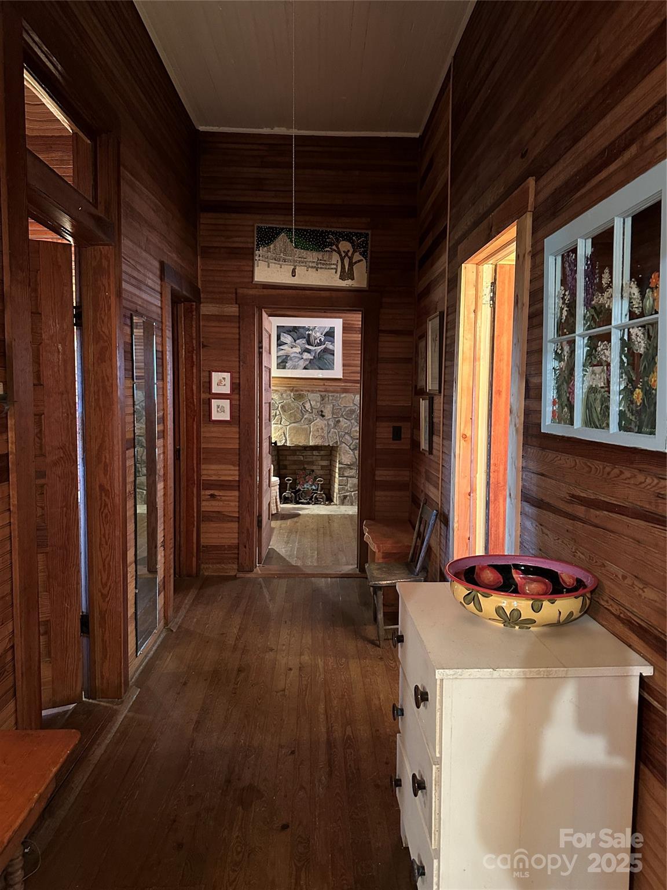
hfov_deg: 56.8
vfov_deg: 71.6
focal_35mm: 24
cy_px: 445
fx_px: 617
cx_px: 334
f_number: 1.78
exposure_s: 1/30
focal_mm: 6.86
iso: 1000
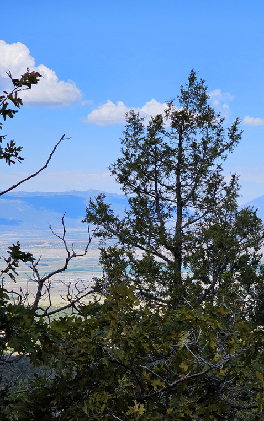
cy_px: 210
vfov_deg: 21.2
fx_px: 1127
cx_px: 244
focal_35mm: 98
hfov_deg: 13.2
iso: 50
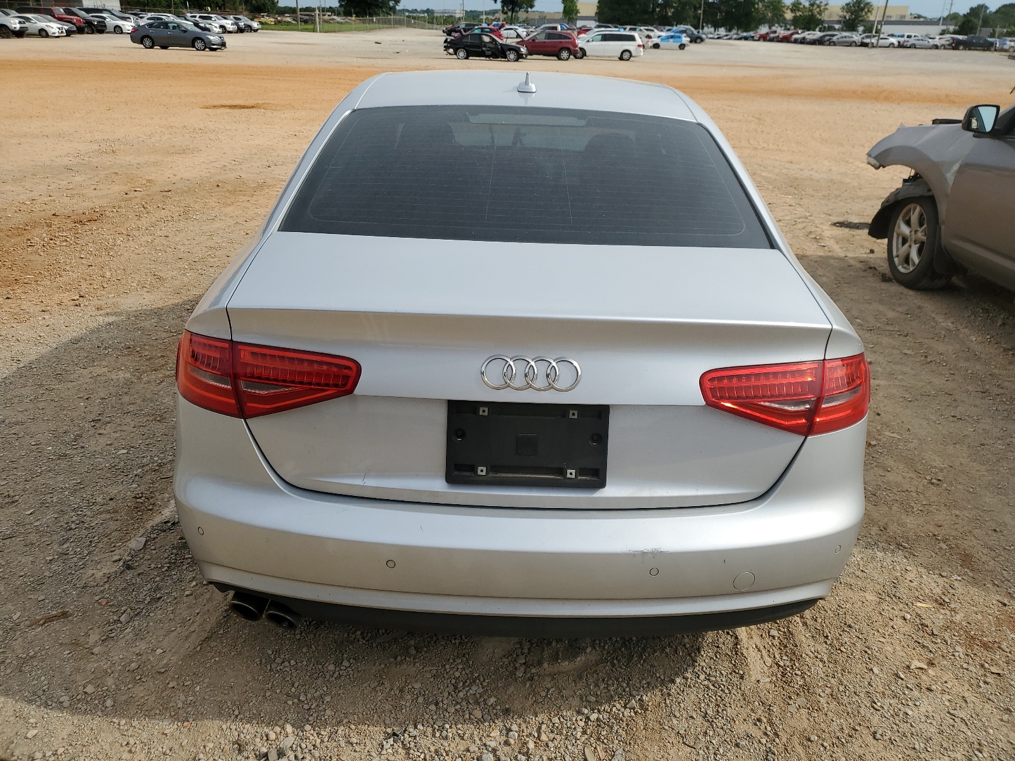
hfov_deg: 67.3
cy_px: 380
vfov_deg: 53.1
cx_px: 508
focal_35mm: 26
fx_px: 762
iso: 50
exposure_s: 1/3333
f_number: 1.5
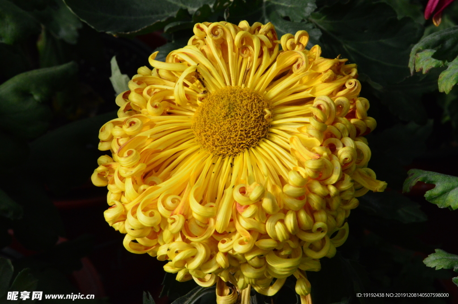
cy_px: 152
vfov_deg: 8.7
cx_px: 229
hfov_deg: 13.1
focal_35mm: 158
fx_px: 2002
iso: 1800
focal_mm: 105
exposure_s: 1/250
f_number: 22
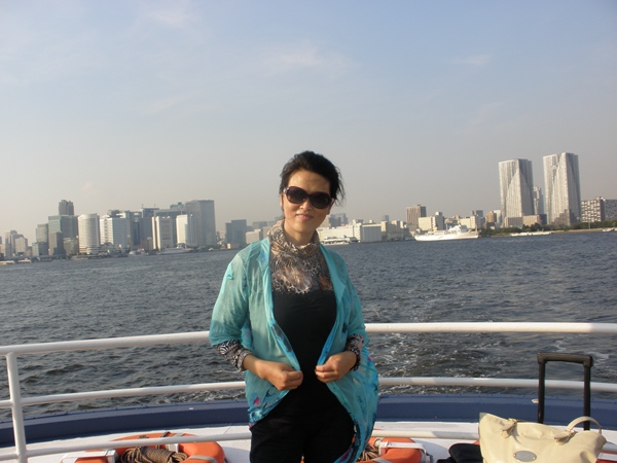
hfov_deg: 51.4
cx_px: 308
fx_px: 642
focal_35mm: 36
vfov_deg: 39.7
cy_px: 232
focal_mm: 6.3
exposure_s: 1/200
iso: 64
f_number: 5.6
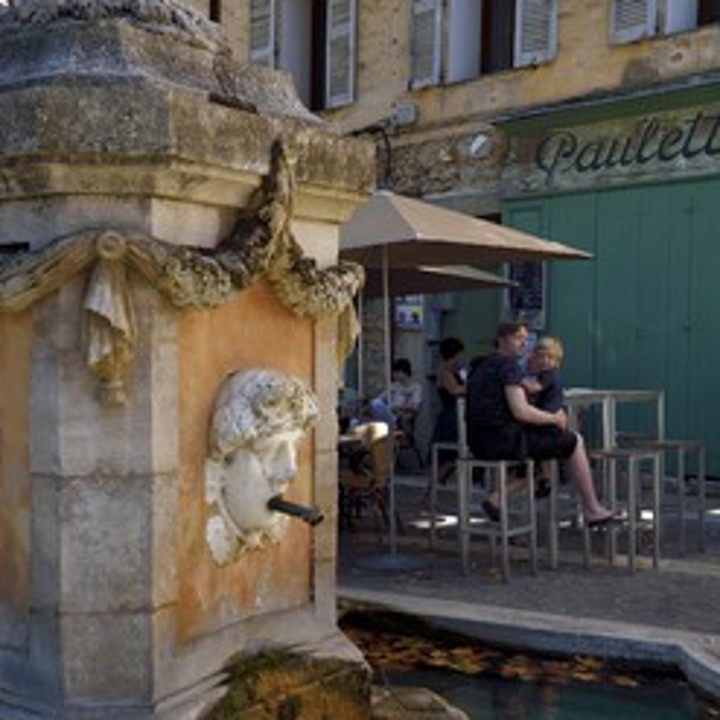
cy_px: 370
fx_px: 1224
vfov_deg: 32.8
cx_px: 222
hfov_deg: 32.4
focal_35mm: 52
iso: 200
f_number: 13
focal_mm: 36
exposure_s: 1/125
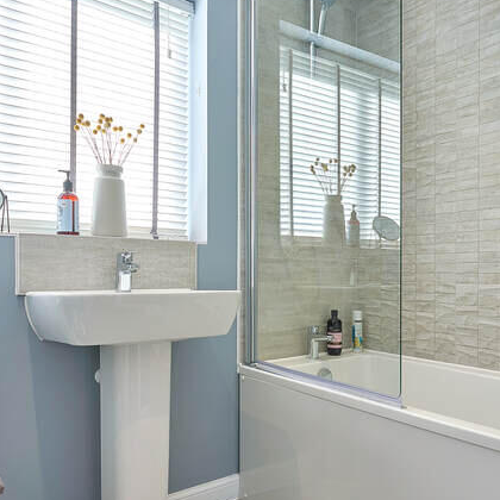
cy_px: 274
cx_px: 302
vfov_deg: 55.5
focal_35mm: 29
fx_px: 474
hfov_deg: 55.2
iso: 100
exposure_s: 1/15
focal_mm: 14
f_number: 10
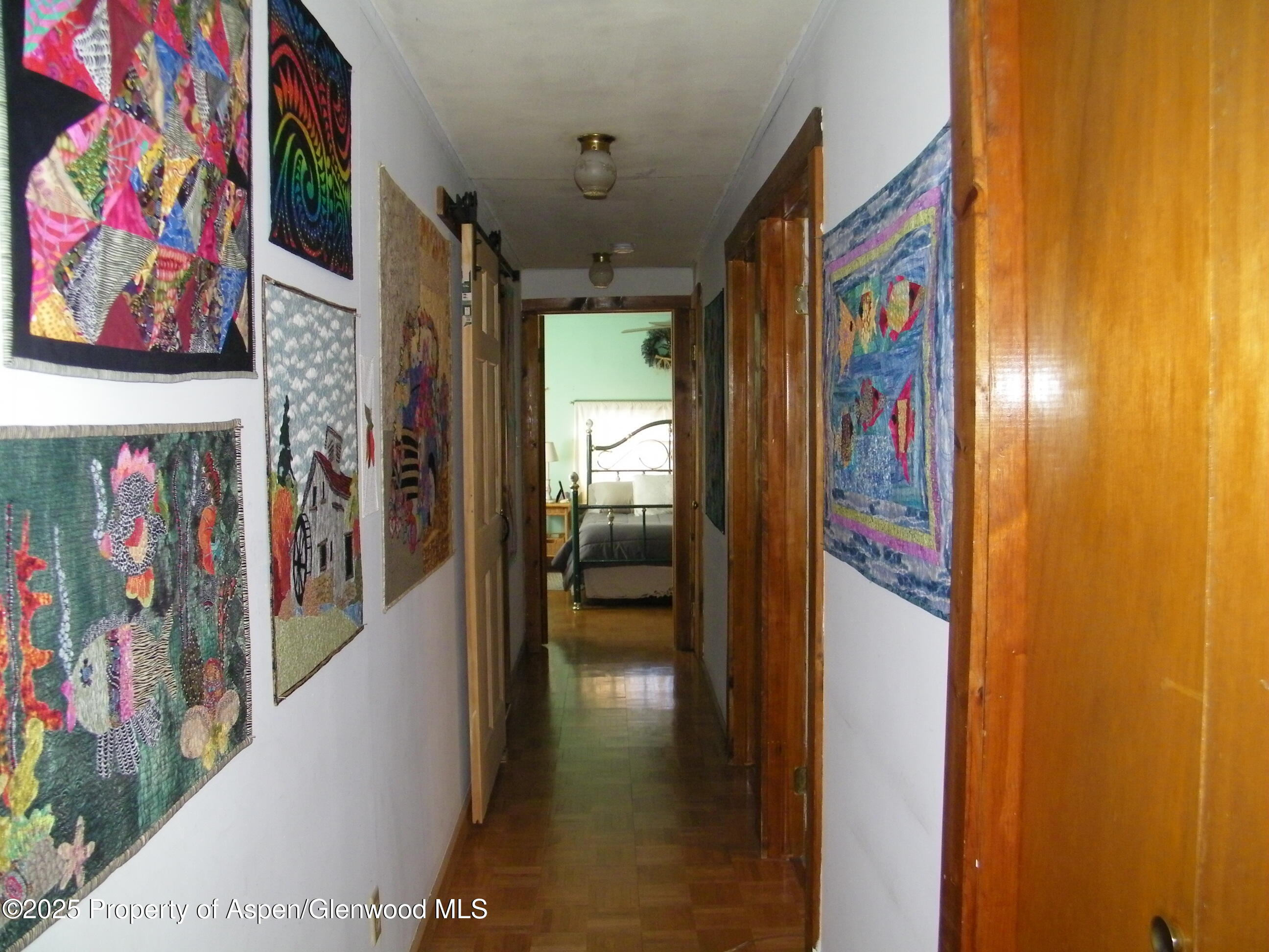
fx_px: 1026
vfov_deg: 49.7
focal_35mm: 28
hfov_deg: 63.4
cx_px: 634
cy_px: 476
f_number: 3.5
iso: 200
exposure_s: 1/30
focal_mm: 5
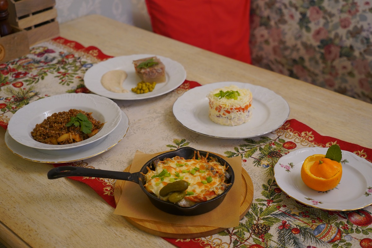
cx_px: 186
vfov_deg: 27.5
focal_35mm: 49
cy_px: 124
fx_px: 506
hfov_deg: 40.3
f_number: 4
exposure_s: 1/50
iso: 1250
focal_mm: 49
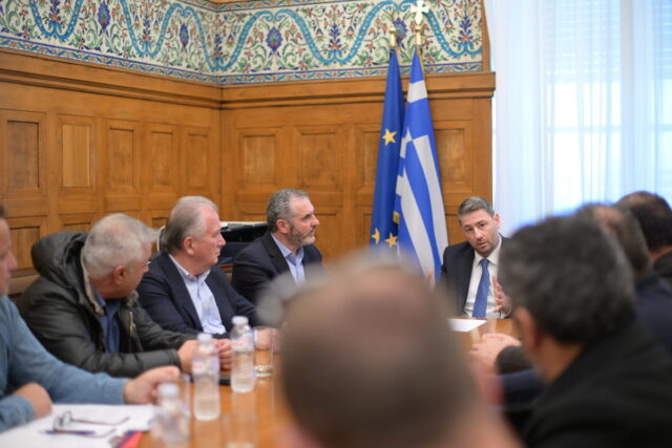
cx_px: 336
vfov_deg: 27.0
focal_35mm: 50
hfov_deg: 39.6
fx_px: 933
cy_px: 224
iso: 1000
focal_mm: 50
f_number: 2
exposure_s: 1/500
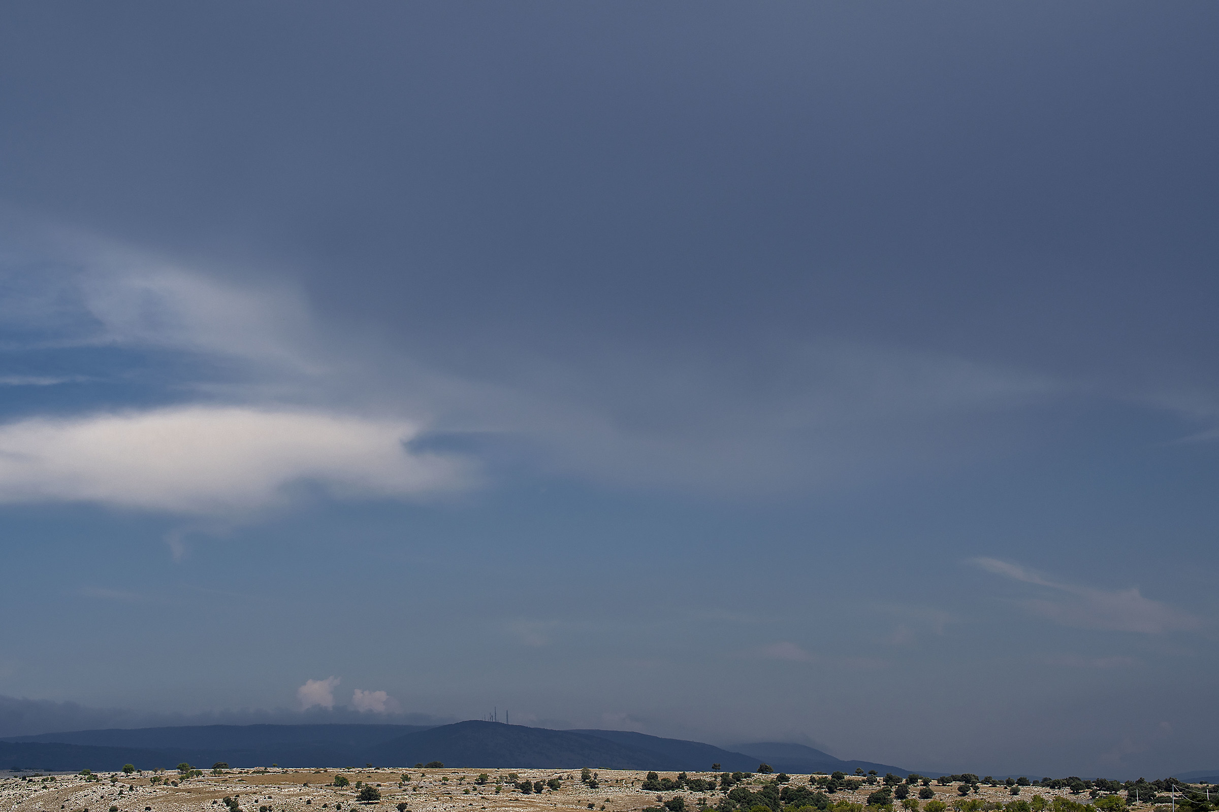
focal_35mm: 60
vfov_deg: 22.6
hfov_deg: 33.4
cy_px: 406
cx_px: 610
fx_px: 2032
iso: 100
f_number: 11
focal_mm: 40
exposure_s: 1/250
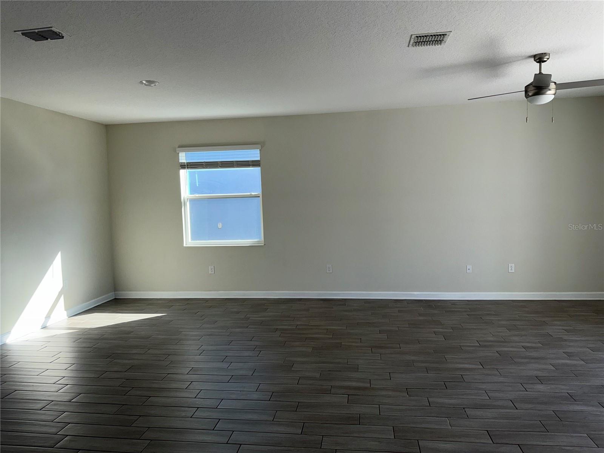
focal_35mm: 24
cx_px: 302
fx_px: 419
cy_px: 226
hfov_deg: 71.6
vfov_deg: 56.8
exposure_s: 1/361
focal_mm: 6.76
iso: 64
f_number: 1.78
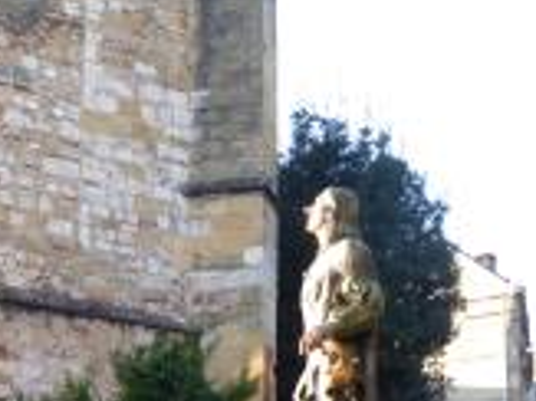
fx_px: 1594
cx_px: 53
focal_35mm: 103
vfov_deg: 14.0
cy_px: 454
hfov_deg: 18.8
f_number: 3.8
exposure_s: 1/60
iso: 100
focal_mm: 7.2
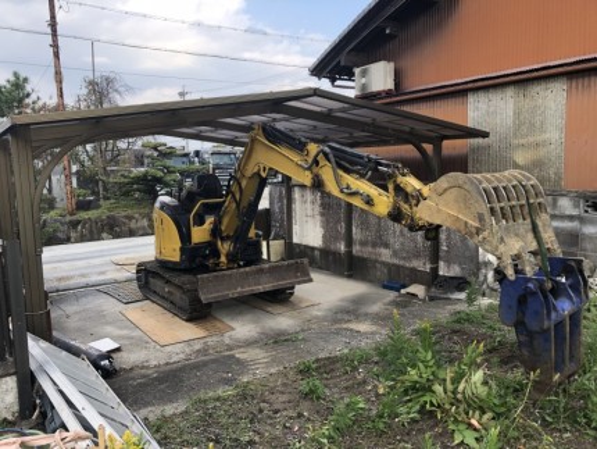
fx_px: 483
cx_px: 298
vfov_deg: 49.8
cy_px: 224
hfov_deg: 63.4
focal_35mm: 28
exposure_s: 1/178
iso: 20
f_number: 1.8
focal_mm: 3.99
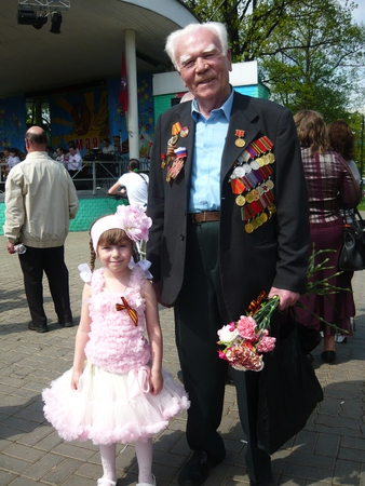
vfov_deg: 55.3
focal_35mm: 33
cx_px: 182
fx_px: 464
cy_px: 243
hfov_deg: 43.0
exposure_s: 1/160
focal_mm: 5.5
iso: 100
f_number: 8
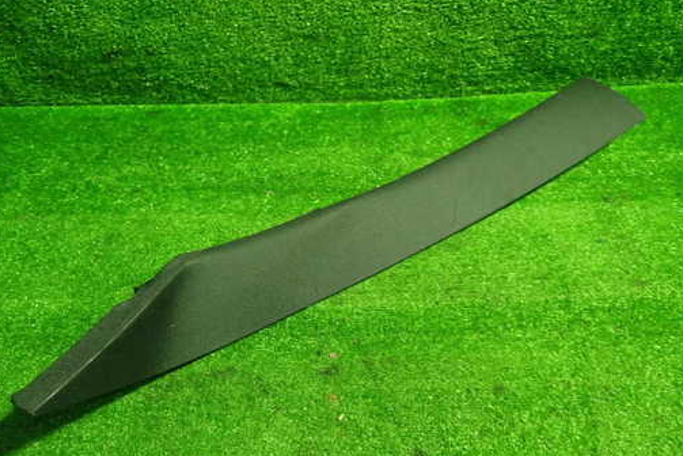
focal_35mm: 31
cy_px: 254
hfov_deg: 60.2
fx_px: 588
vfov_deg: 42.3
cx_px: 325
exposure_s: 1/30
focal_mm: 4.5
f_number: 2
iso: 320
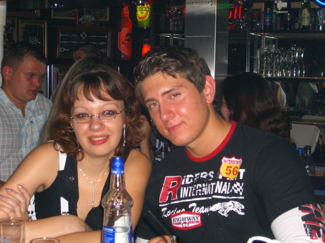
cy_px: 122
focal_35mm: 68
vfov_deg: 21.6
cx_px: 162
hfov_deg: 28.6
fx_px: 638
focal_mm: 14.2
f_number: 4
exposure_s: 1/60
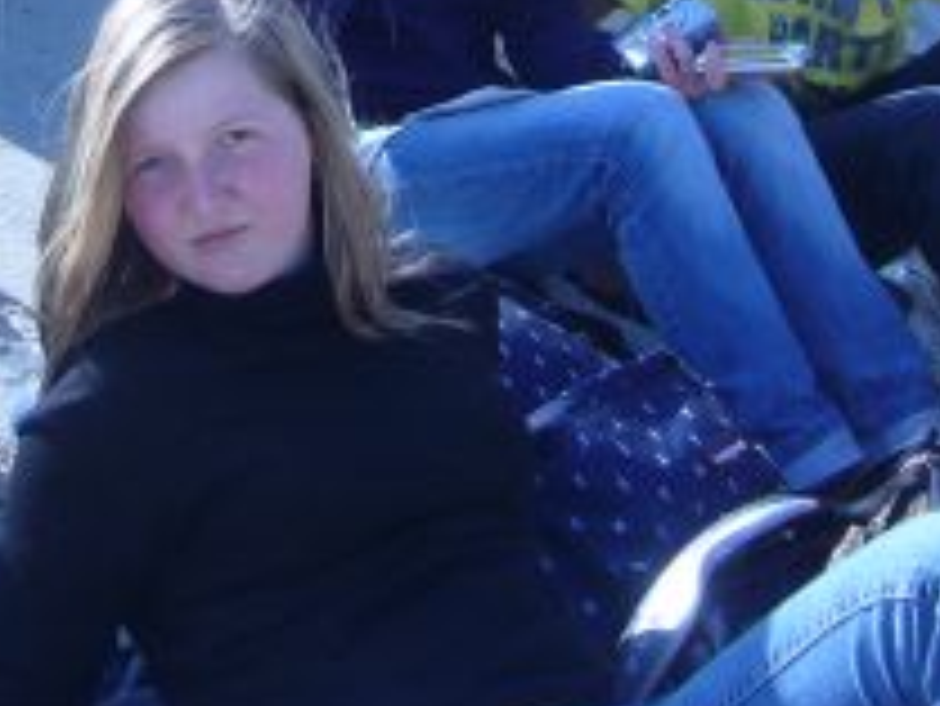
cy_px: -274
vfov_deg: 13.2
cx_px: 355
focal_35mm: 107
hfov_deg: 18.3
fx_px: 2907
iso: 80
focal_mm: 5.8
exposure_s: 1/125
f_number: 5.6
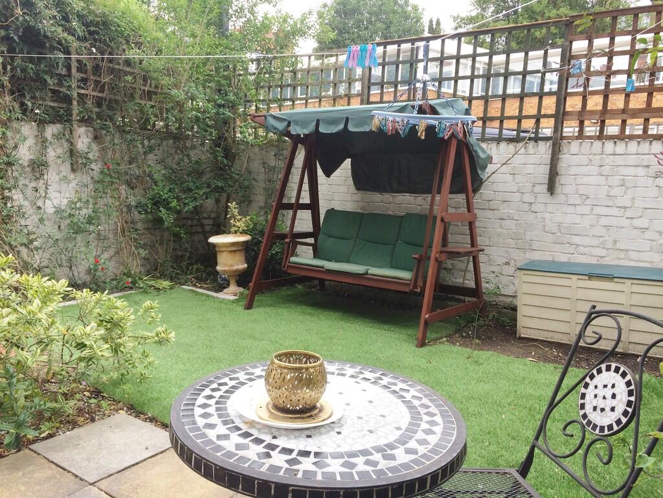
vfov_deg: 48.2
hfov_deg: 61.7
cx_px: 332
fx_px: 555
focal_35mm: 29
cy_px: 249
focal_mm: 4.15
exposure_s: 1/100
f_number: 2.2
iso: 40
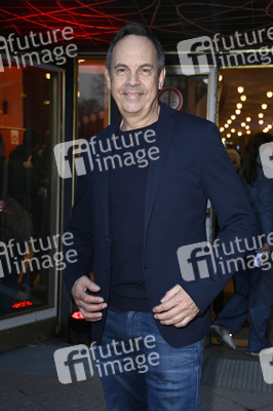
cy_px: 206
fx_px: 592
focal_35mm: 52
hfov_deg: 25.9
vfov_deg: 38.2
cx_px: 136
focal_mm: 52
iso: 800
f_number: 5.6
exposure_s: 1/250
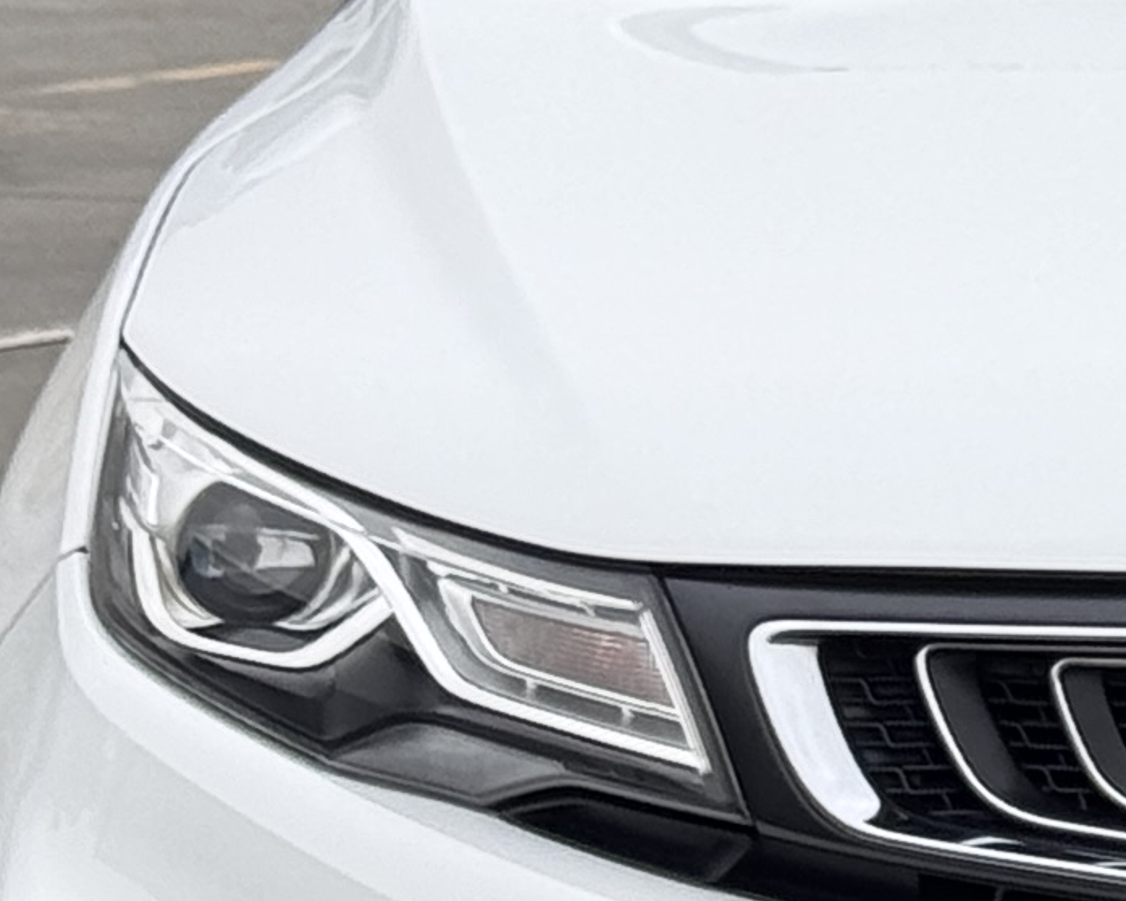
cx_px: 1661
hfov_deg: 7.0
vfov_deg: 5.7
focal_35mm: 271
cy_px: -234
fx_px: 9034
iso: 64
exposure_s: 1/2331
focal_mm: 6.76
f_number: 1.78
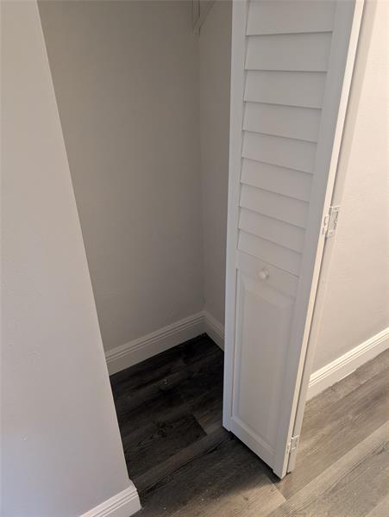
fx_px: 359
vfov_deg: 71.6
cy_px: 258
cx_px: 194
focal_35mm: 24
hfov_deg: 56.9
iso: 1184
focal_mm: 6.9
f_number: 1.68
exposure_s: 1/151
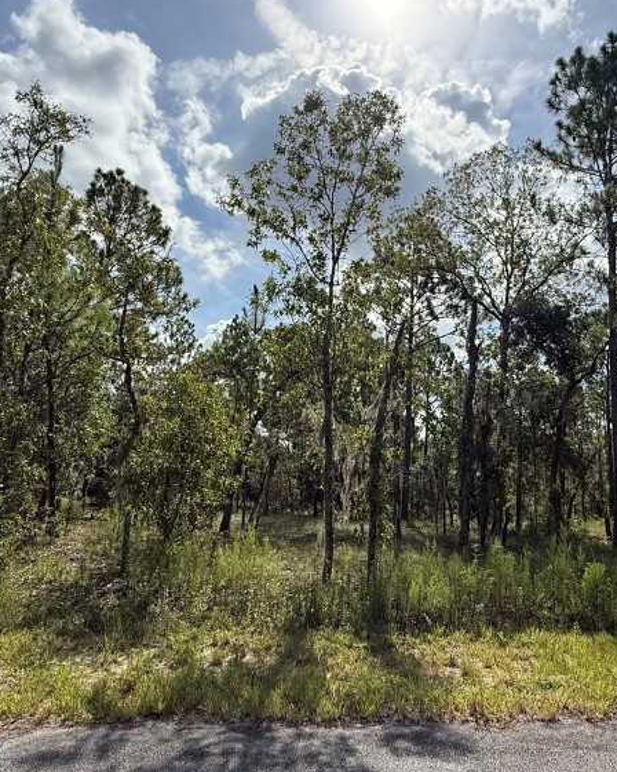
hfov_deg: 56.5
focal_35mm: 25
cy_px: 368
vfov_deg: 68.1
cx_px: 361
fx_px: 571
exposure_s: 1/3663
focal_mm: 2.22
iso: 80
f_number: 2.2
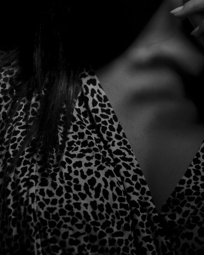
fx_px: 1019
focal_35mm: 135
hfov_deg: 11.4
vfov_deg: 14.1
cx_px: 133
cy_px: 26
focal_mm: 50
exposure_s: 1/320
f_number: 3.2
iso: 500
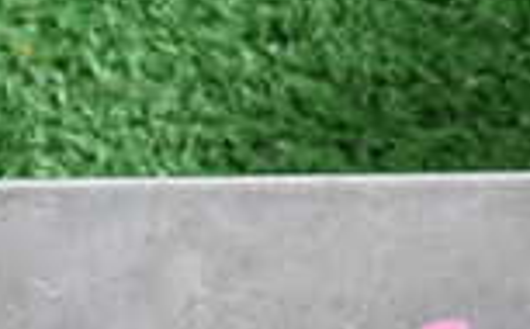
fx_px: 2163
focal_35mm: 150
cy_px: 530
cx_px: 575
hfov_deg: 13.7
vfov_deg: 8.5
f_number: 2.5
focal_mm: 6.37
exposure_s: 1/40
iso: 320
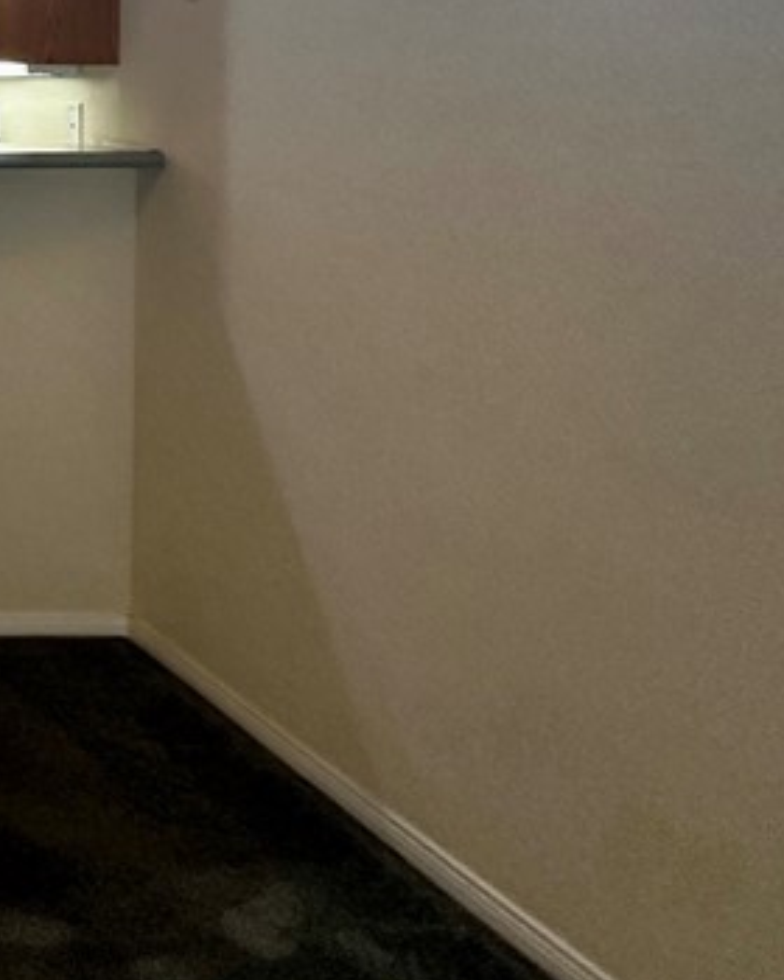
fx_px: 1160
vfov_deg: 41.7
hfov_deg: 23.4
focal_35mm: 40
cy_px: 78
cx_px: -560
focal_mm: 2.22
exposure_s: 1/120
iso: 320
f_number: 2.2
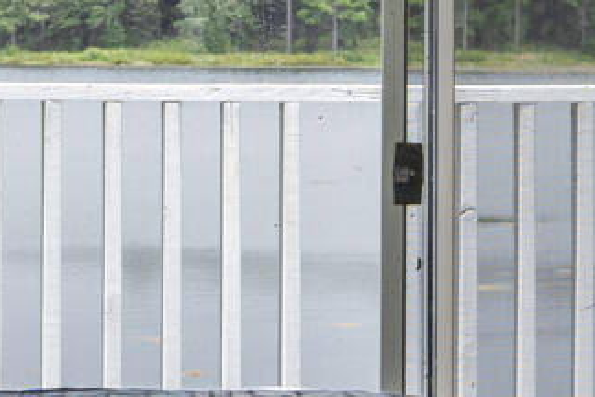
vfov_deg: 6.5
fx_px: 3471
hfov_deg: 9.8
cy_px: -10
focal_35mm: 210
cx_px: 303
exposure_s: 1/30
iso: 640
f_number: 8
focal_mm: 34
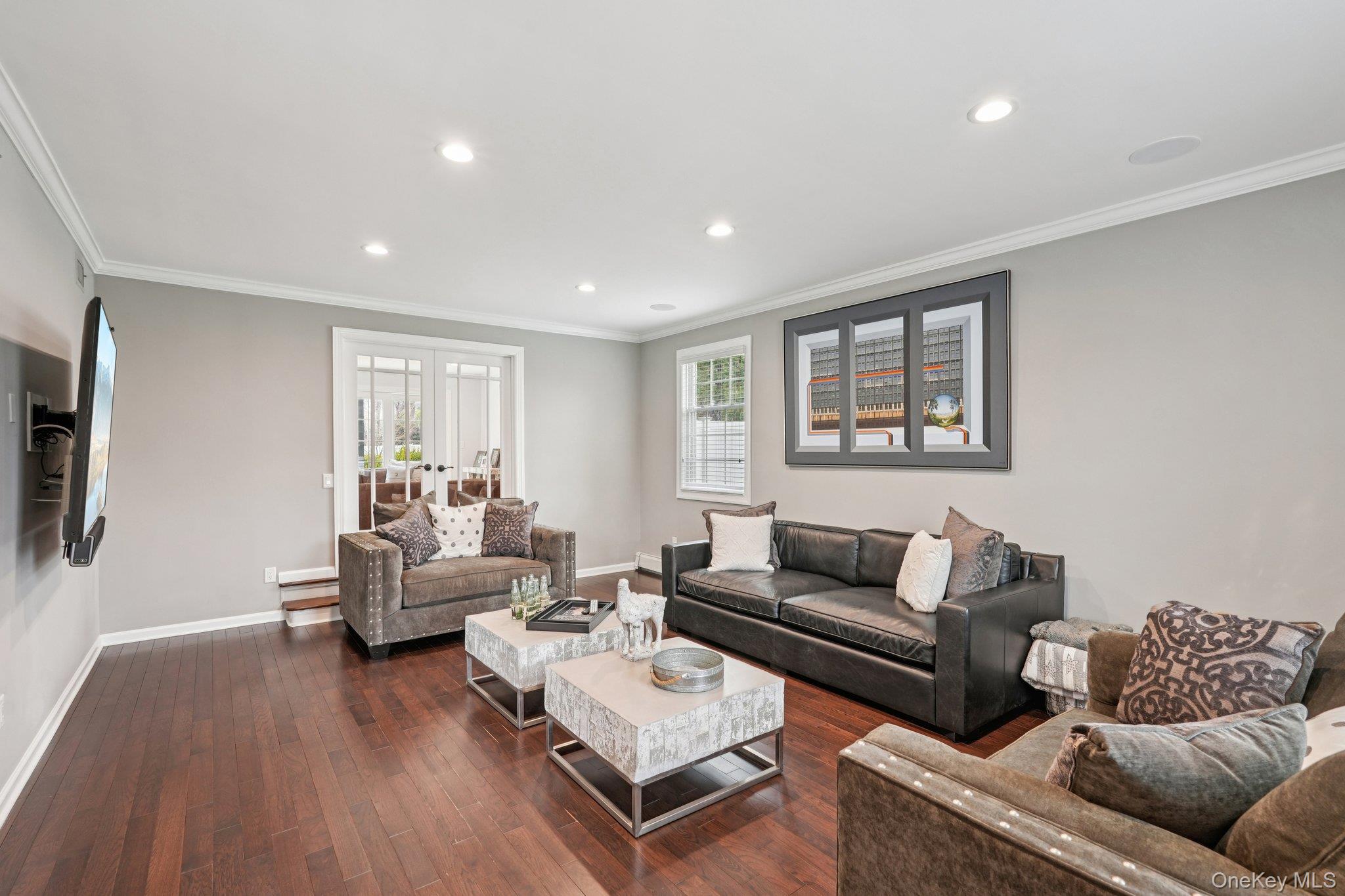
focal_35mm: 16
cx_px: 672
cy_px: 448
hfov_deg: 96.7
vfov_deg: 73.7
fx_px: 598
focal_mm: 16
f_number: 8
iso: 400
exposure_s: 1/10
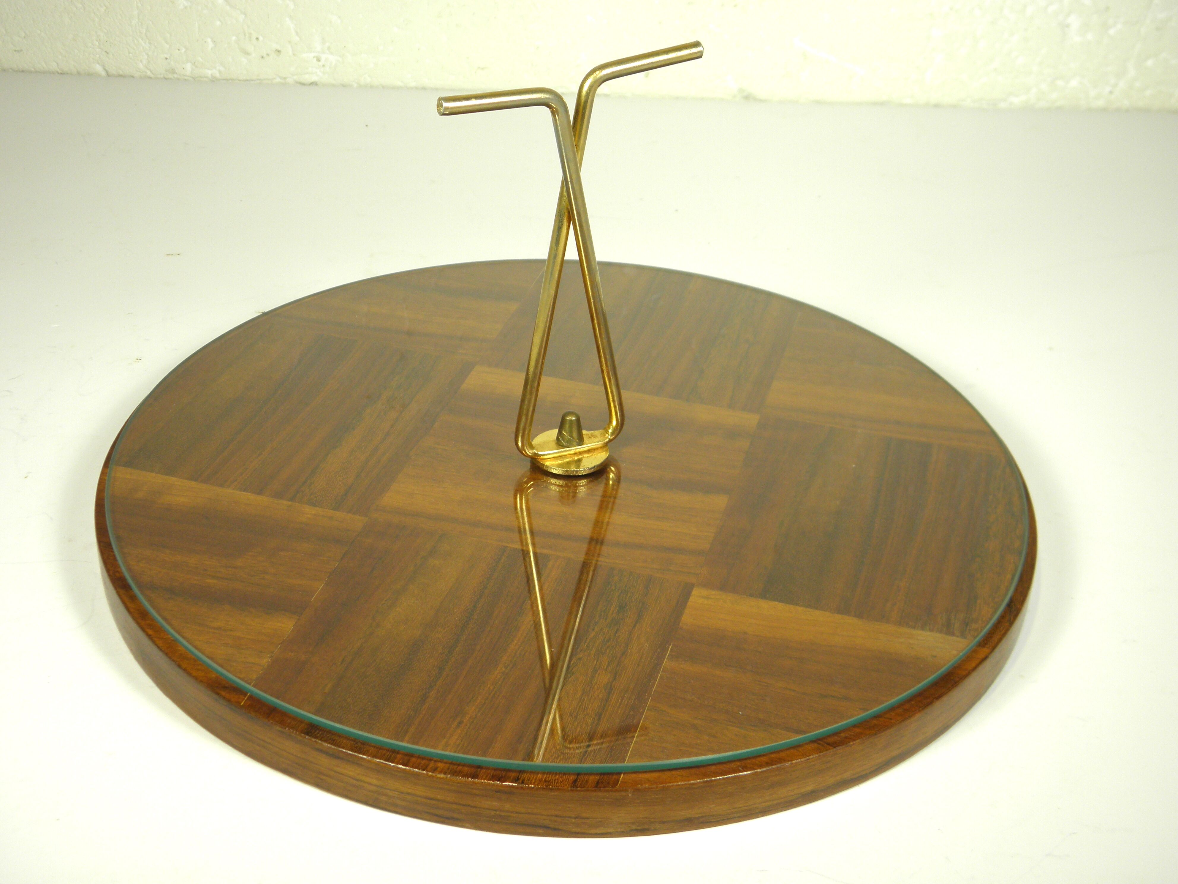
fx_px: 1599
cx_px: 589
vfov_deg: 30.9
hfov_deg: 40.4
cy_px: 442
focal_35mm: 47
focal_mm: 8.6
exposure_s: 1/50
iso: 100
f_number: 3.9
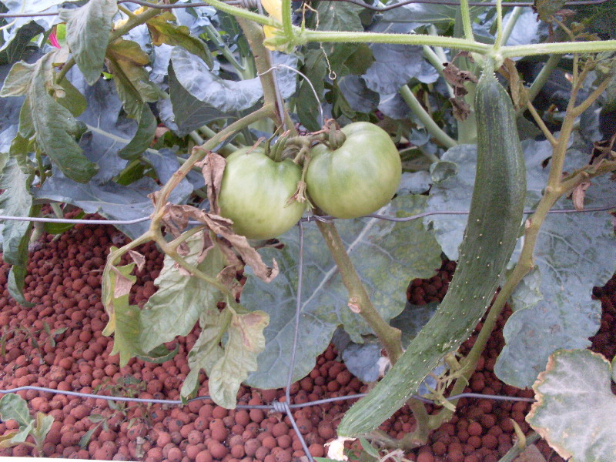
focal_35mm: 38
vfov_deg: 37.7
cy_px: 231
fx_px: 676
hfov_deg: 49.0
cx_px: 308
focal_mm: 6.3
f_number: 2.8
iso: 200
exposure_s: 1/15
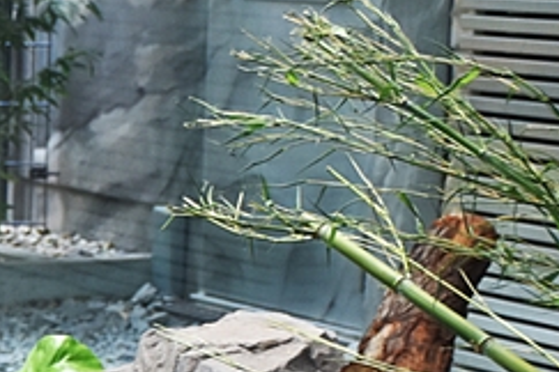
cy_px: 619
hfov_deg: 7.5
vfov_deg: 5.1
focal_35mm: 266
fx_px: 4130
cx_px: -469
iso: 560
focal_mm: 42
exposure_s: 1/60
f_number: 4.5
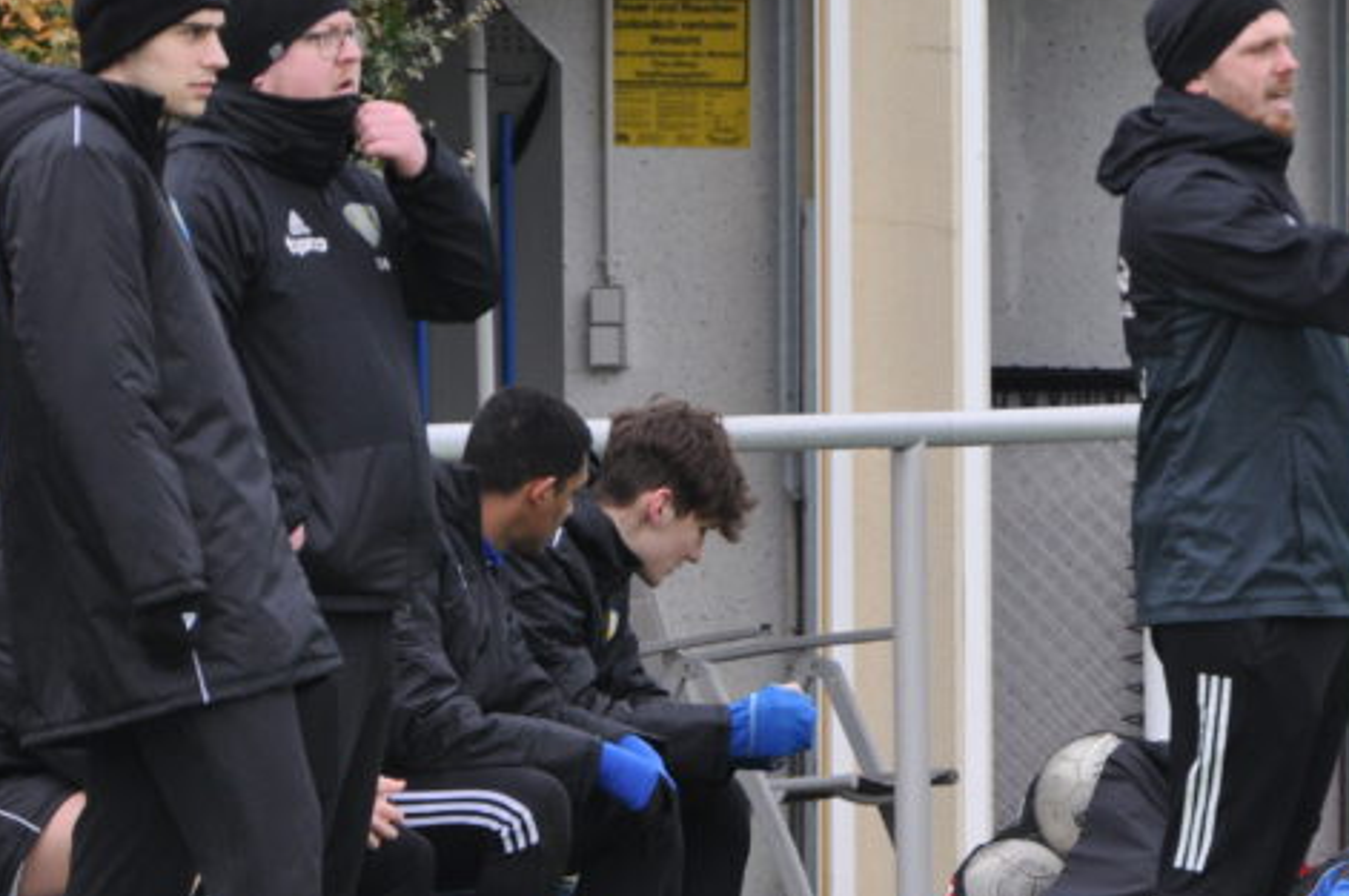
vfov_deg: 1.8
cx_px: 1025
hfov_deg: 2.6
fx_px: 29272
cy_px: 584
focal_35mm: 782
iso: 400
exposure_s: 1/200
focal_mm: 240
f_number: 5.3
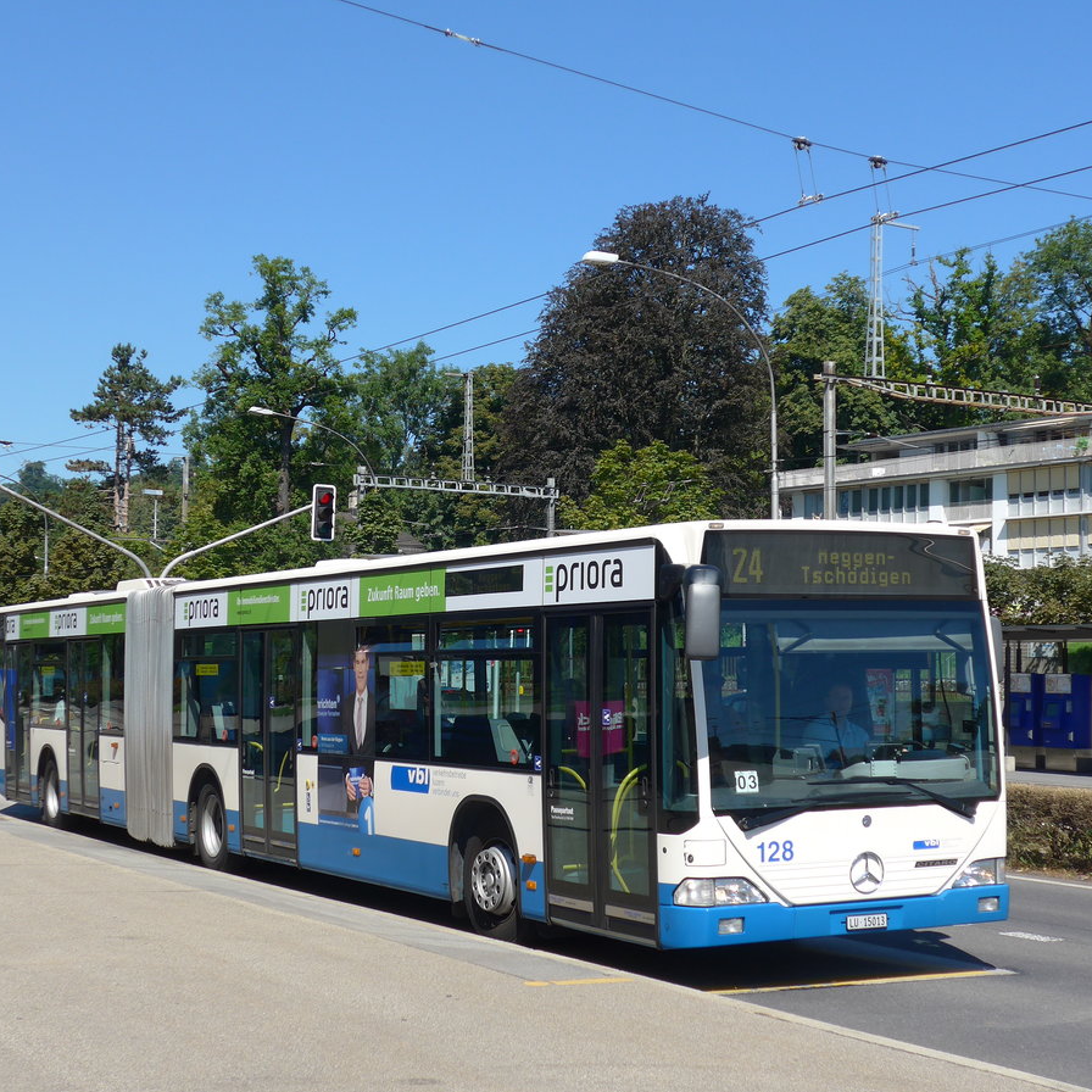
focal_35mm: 58
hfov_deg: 29.5
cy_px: 547
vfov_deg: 29.6
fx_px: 2070
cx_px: 526
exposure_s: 1/1000
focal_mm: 10.1
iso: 80
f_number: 3.2
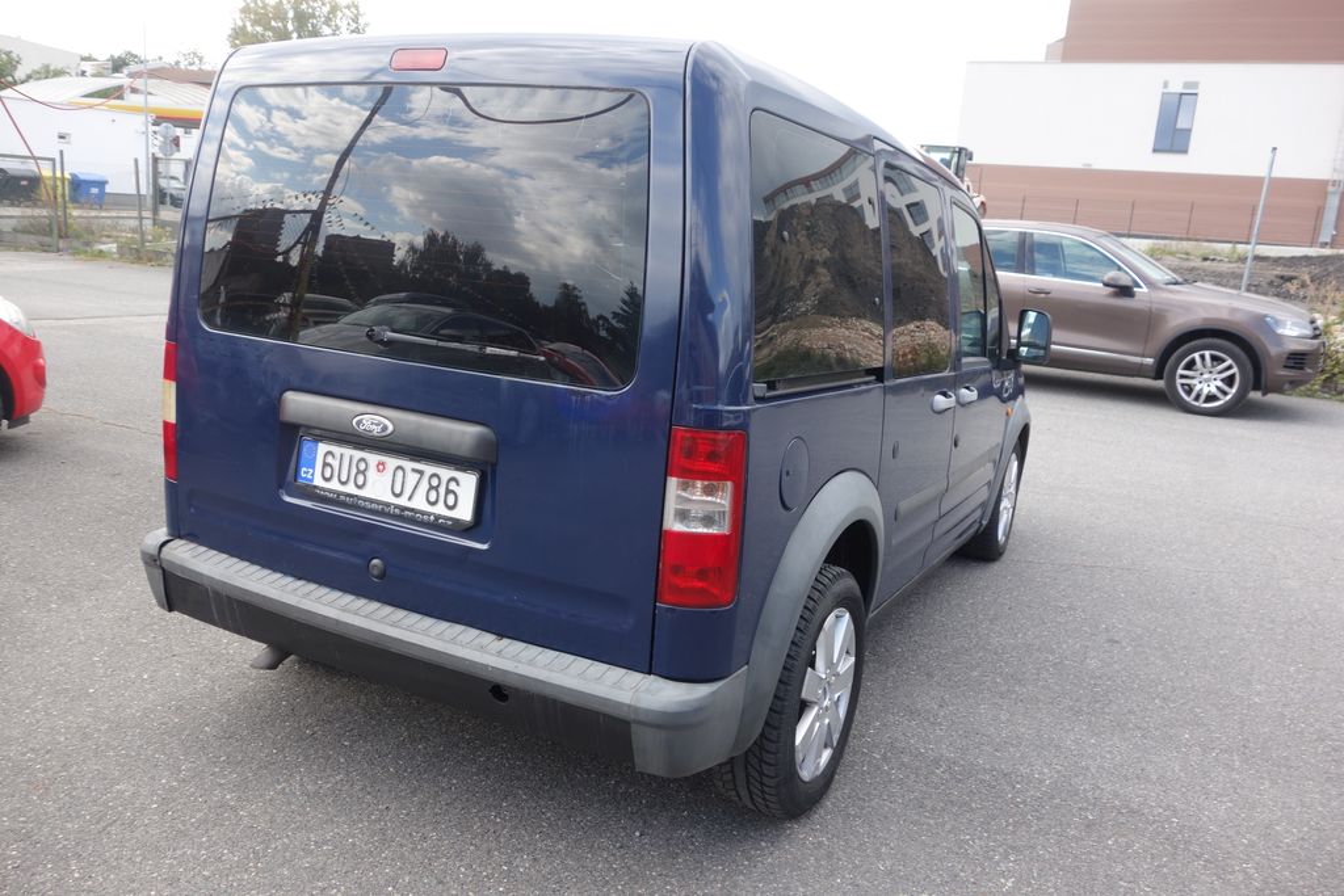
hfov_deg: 65.5
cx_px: 672
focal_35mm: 28
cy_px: 448
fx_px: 1045
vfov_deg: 46.4
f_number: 5
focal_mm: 10.4
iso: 125
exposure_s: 1/100
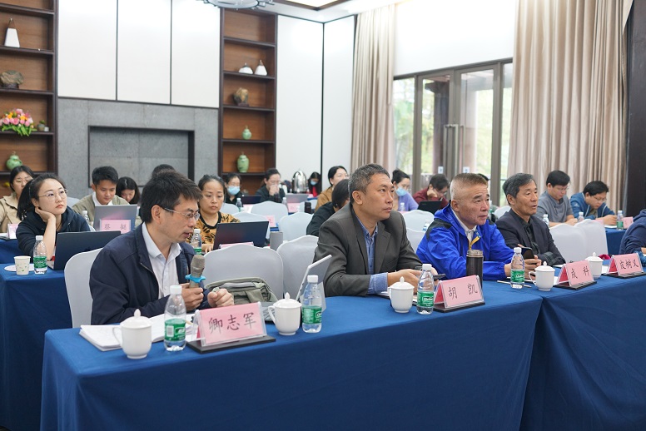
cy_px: 216
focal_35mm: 35
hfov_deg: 54.4
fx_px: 628
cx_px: 323
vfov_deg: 37.9
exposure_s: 1/160
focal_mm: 35
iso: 2000
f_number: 2.5
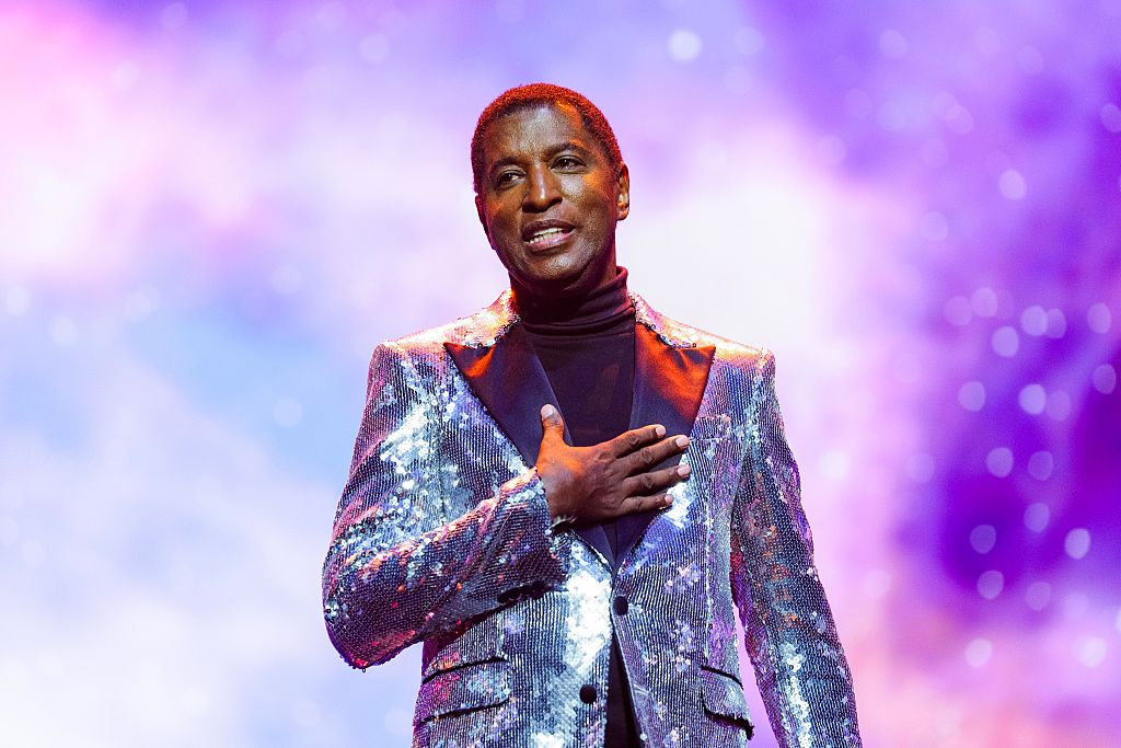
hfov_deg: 11.5
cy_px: 374
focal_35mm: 178
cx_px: 560
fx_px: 5543
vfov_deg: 7.7
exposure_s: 1/320
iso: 1600
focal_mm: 178
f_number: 3.5
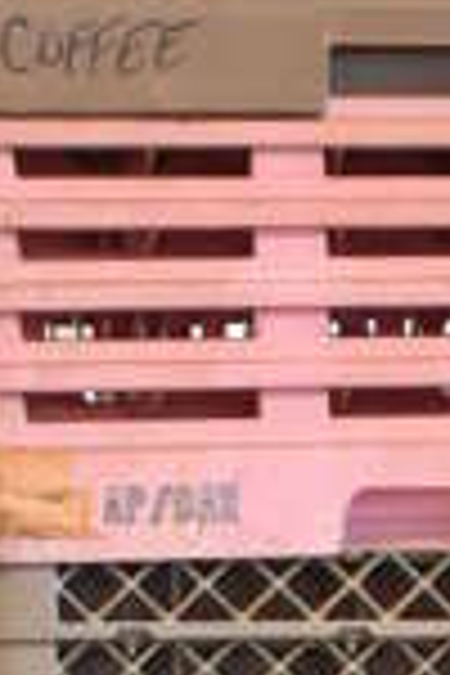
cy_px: 1366
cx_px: 320
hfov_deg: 6.5
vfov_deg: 9.2
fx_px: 3938
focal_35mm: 210
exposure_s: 1/125
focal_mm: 23
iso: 1400
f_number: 3.8
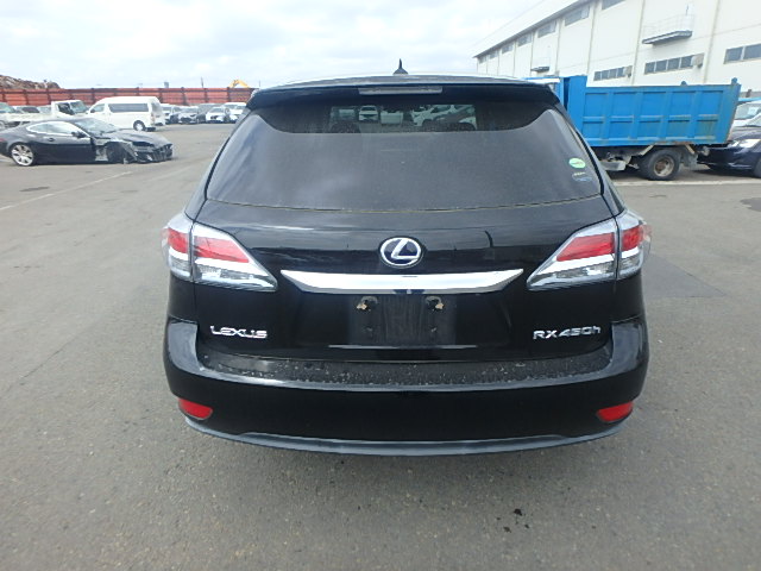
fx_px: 462
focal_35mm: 21
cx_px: 380
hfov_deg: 79.0
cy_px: 286
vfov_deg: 63.4
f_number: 3.5
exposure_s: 1/640
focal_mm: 3.7
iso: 125
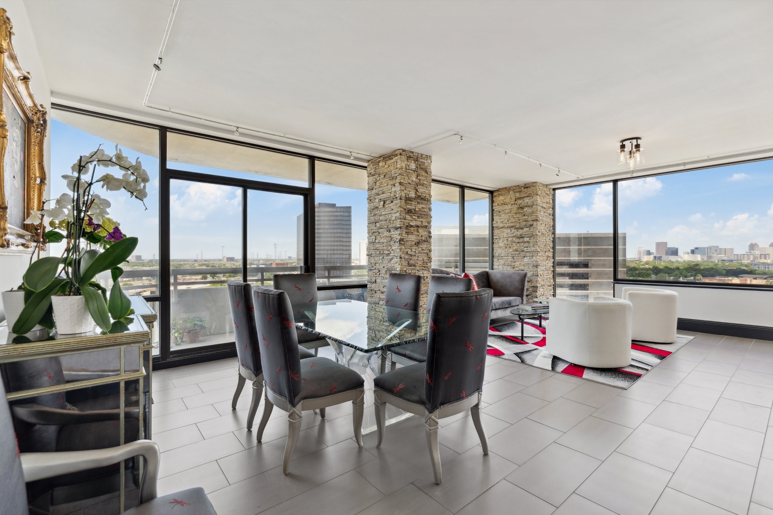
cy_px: 258
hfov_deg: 96.7
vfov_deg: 73.7
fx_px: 344
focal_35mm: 16
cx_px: 386
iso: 100
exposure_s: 1/60
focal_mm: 16
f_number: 5.6
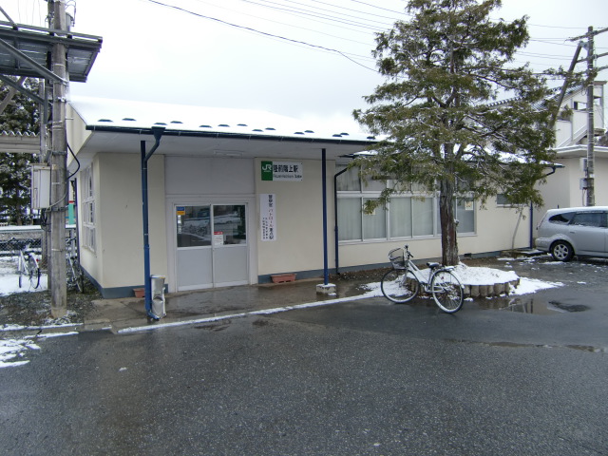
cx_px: 304
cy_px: 228
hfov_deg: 63.4
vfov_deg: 49.7
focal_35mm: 28
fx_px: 492
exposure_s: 1/60
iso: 64
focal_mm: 4.9
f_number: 2.6
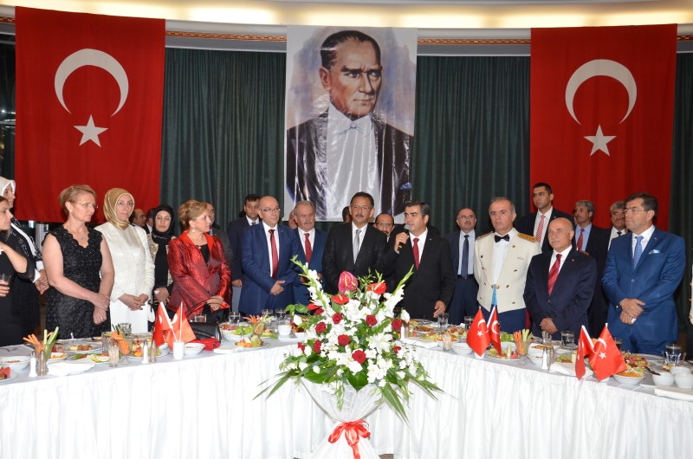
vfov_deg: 36.7
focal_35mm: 36
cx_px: 346
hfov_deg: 53.2
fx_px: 692
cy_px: 230
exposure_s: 1/60
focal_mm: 24
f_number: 7.1
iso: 800
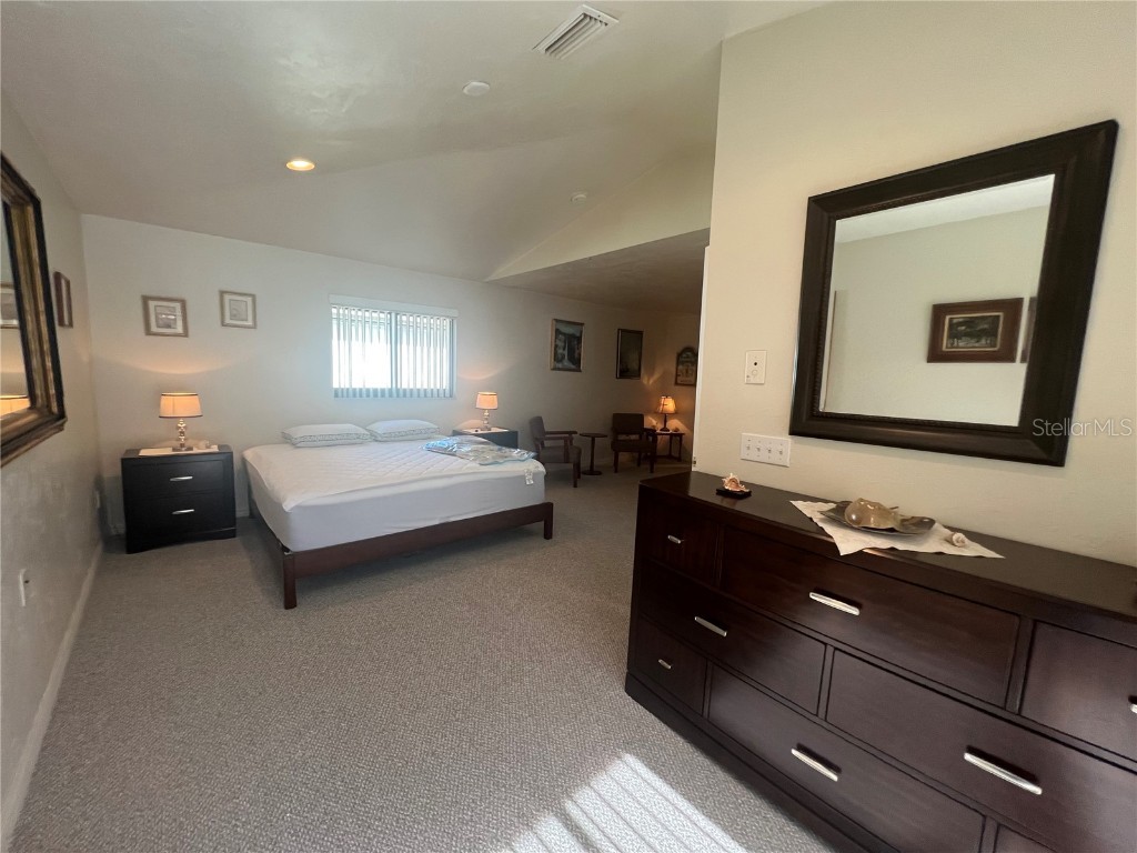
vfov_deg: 89.9
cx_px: 568
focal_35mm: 13
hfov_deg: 106.2
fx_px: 427
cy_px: 426
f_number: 1.8
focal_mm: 1.57
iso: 200
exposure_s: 1/120
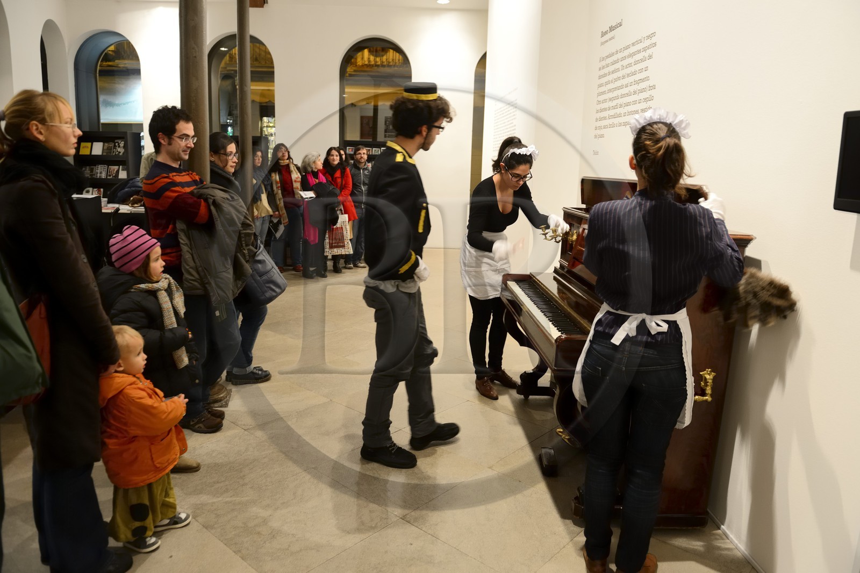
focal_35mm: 24
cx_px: 430
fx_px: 573
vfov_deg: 53.1
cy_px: 286
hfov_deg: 73.8
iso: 800
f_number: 3.5
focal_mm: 24
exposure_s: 1/20
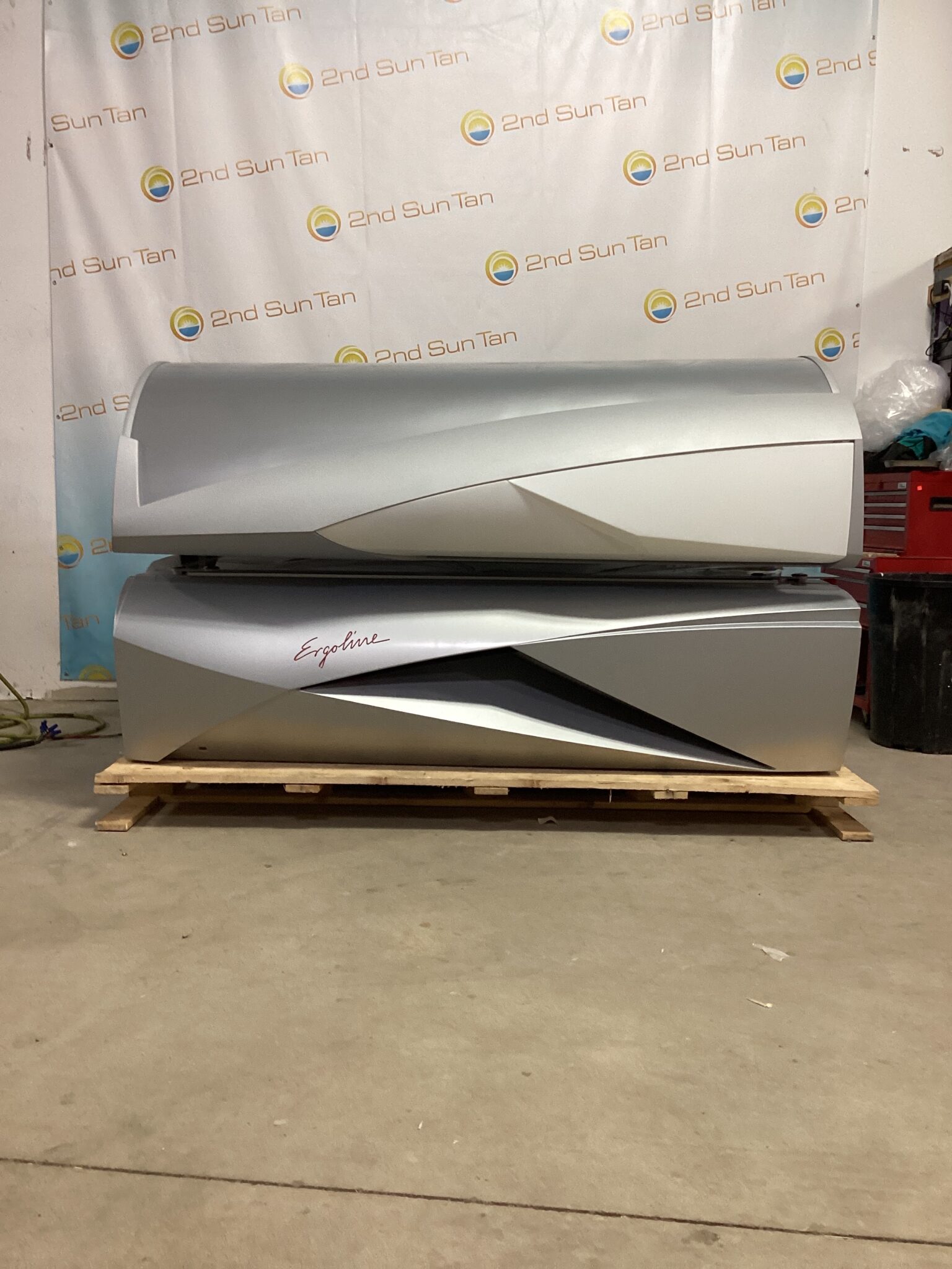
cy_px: 634
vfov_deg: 58.4
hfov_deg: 45.4
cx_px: 476
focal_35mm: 31
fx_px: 1137
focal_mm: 3.3
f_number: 2.4
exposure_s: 1/60
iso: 200
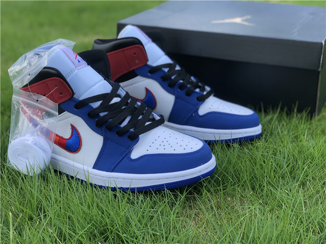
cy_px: 122
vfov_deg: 28.0
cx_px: 163
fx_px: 490
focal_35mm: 52
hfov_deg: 36.8
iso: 16
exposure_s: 1/149
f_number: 2.4
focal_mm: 6
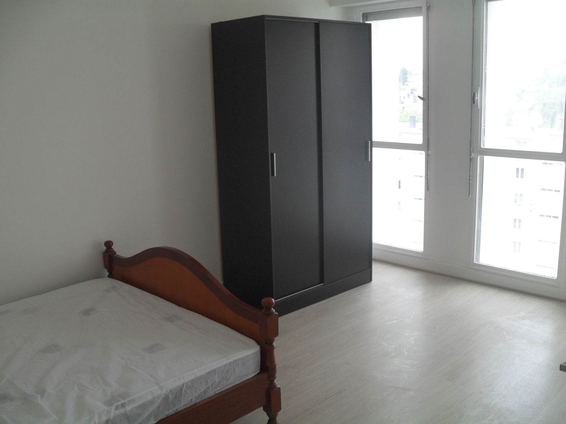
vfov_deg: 40.7
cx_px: 283
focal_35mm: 35
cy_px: 212
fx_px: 572
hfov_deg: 52.6
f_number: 2.8
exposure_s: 1/90
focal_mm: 6.2
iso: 100
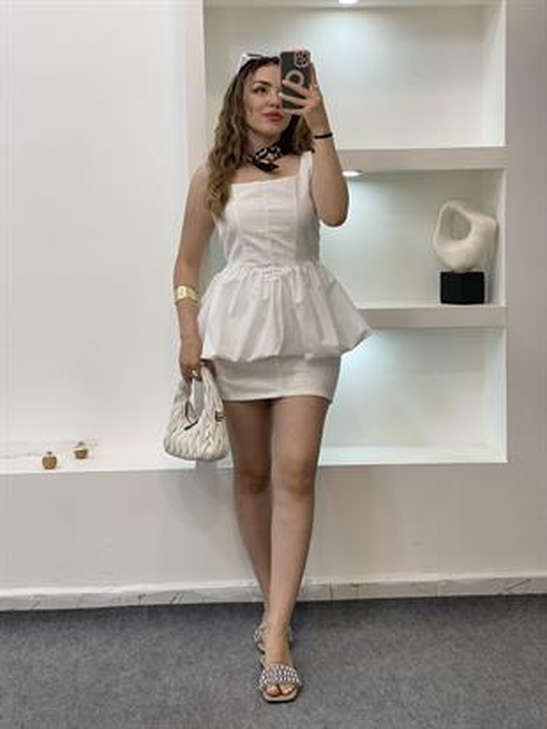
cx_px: 274
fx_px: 1095
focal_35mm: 52
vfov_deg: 36.8
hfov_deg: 28.0
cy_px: 364
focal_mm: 6
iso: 64
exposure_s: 1/100
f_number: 2
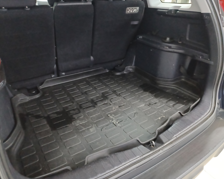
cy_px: 90
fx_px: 179
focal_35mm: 27
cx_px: 117
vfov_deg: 53.2
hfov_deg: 64.0
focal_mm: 4.6
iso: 1000
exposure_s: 1/20
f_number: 1.8
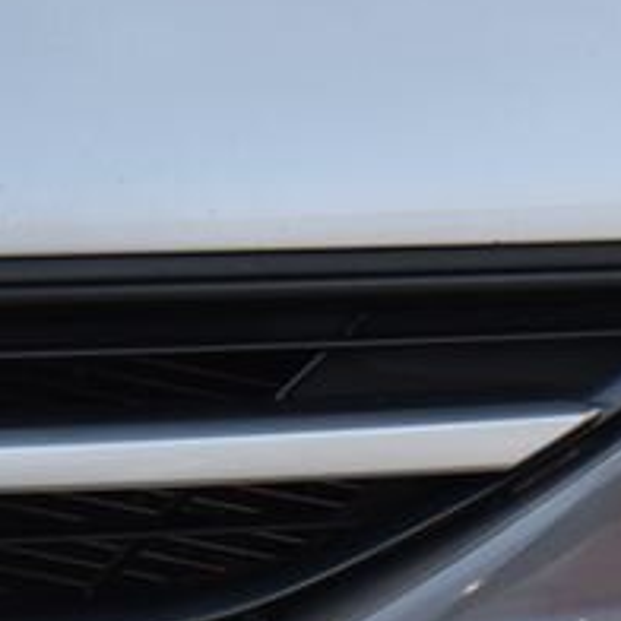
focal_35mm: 533
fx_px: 10818
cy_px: 380
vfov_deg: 3.3
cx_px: 1239
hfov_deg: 3.3
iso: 500
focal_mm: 120
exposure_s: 1/50
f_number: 4
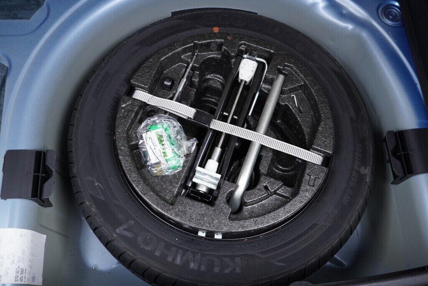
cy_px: 143
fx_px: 428
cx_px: 214
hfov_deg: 53.1
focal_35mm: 36
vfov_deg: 36.9
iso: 400
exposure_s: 1/40
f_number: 2.8
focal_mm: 24
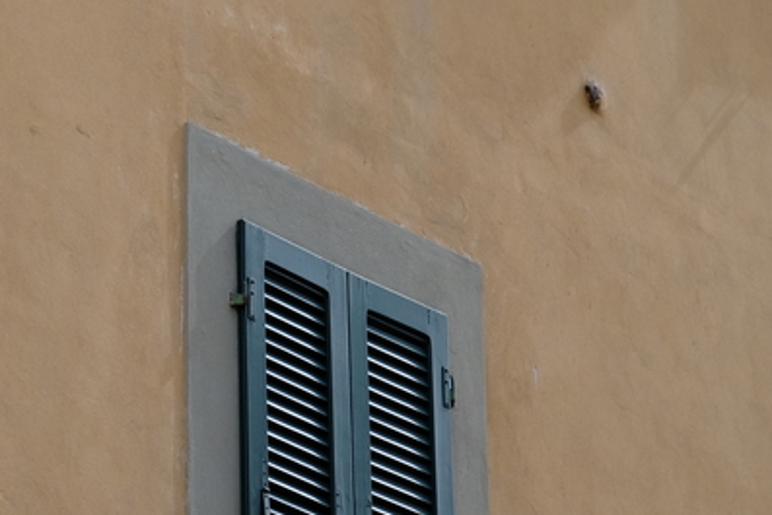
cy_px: 590
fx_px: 5256
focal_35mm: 245
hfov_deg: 8.4
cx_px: 198
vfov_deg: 5.6
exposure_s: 1/3500
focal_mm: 63.4
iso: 640
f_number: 3.2
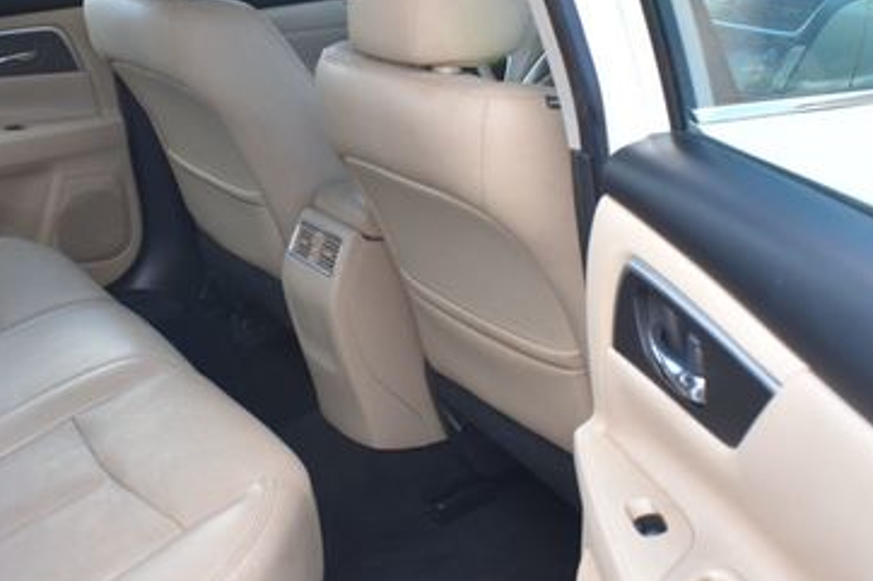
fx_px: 1285
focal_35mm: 53
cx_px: 362
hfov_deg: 37.4
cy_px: 195
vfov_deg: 25.4
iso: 400
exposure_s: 1/125
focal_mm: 20
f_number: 7.1
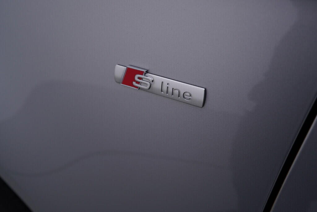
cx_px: 158
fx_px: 317
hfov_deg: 53.1
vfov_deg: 36.9
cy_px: 106
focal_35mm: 36
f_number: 4.5
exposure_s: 1/100
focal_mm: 24
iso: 125
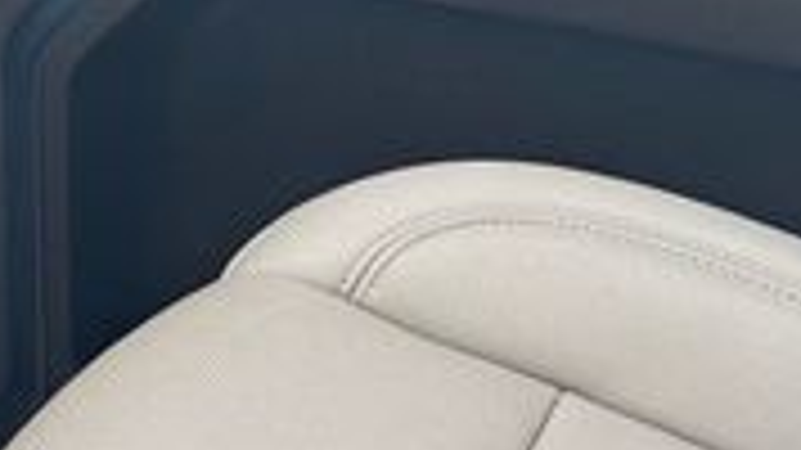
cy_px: -153
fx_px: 1996
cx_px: -166
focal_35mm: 94
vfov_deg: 12.4
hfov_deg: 21.1
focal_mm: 6.76
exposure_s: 1/128
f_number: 1.78
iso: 64
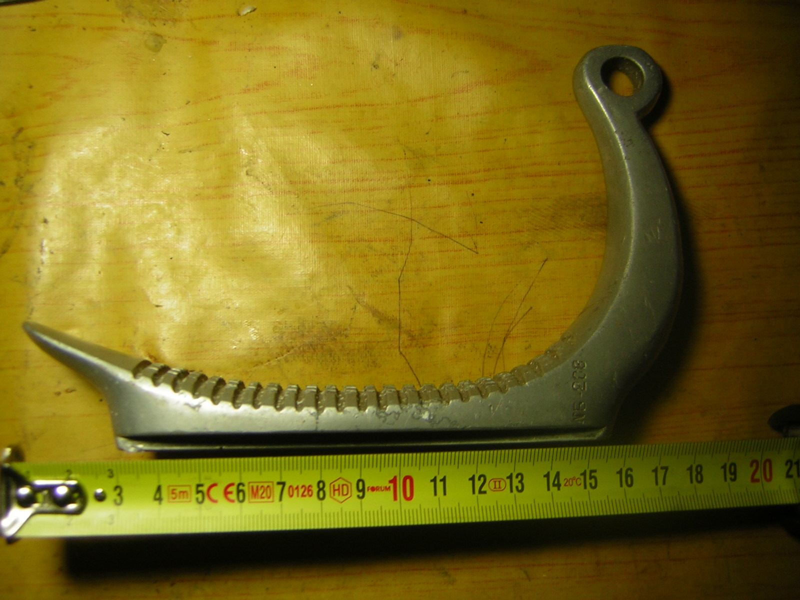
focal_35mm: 36
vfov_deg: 39.7
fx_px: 832
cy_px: 300
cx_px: 400
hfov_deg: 51.4
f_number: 2.6
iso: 50
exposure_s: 1/52.2
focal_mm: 4.7
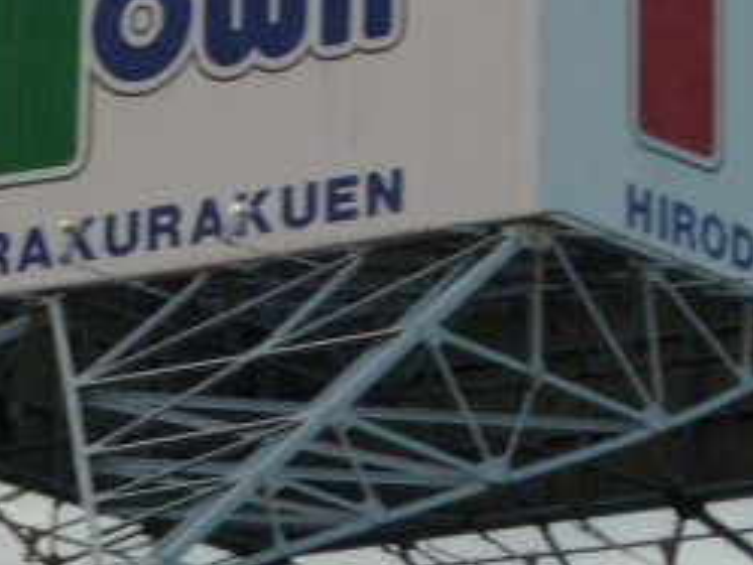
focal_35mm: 378
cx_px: 308
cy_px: -154
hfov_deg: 5.2
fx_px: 8227
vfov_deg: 3.9
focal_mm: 24.1
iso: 100
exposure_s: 1/60
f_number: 4.5
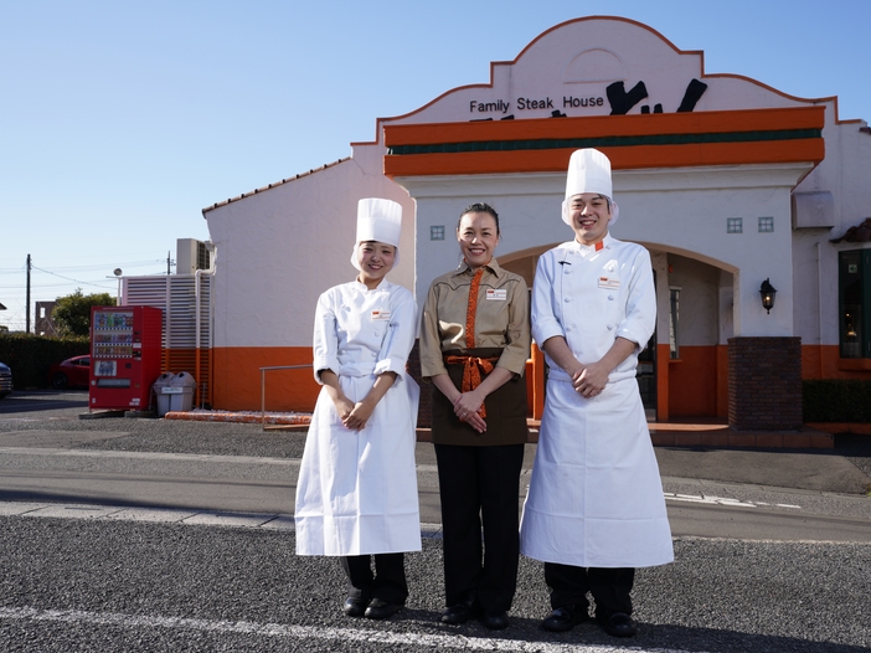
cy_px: 323
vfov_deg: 41.8
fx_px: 855
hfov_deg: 53.9
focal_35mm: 34
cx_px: 476
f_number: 8
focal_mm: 31
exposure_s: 1/160
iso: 100
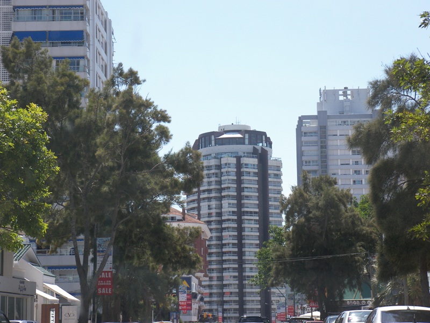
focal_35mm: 101
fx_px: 1255
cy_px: 162
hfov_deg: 19.4
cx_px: 215
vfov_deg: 14.6
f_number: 4
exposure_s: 1/800
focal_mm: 21.2
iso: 100
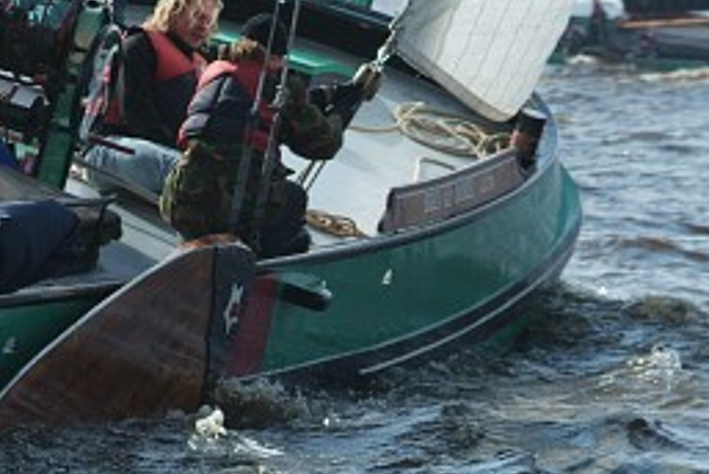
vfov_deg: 3.9
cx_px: 179
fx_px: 6999
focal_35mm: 355
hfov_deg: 5.8
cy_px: 139
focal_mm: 135
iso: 400
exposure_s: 1/500
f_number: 9.5
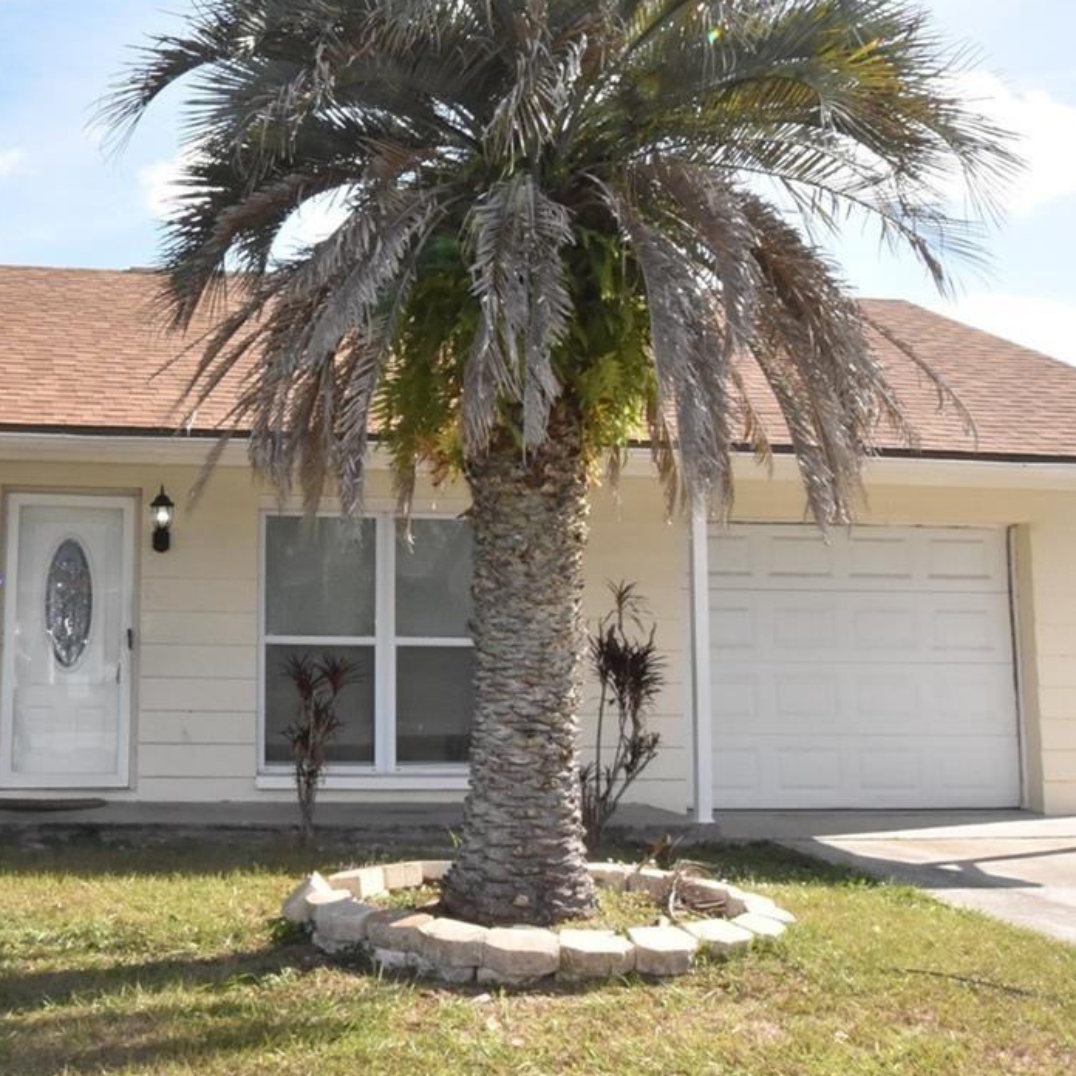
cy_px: 423
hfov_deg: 37.0
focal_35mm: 44
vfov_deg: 38.2
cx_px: 216
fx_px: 1547
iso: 1600
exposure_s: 1/200
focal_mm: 15
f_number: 29
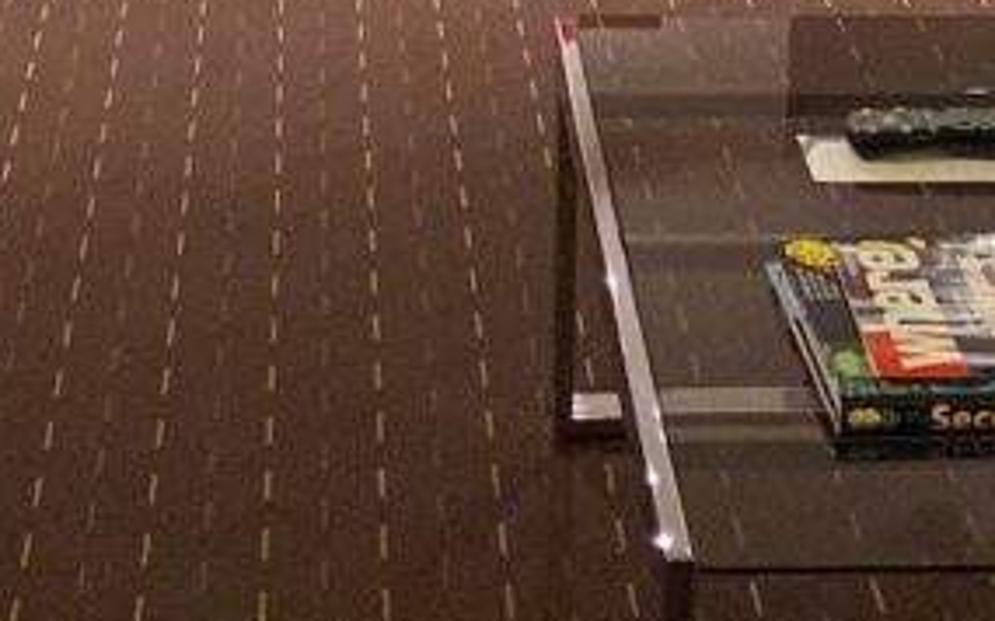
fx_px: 2684
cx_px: 408
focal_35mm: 99
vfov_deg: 12.4
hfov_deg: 21.0
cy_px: -359
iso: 640
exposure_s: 1/30
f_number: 1.8
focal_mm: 4.25
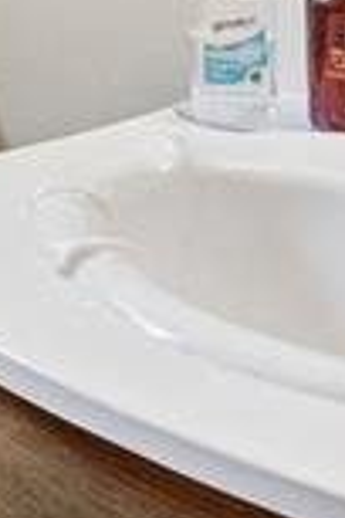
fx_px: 1538
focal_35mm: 107
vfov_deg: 16.7
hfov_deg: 12.1
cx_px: -208
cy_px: -332
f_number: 10
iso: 200
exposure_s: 1/13
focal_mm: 16
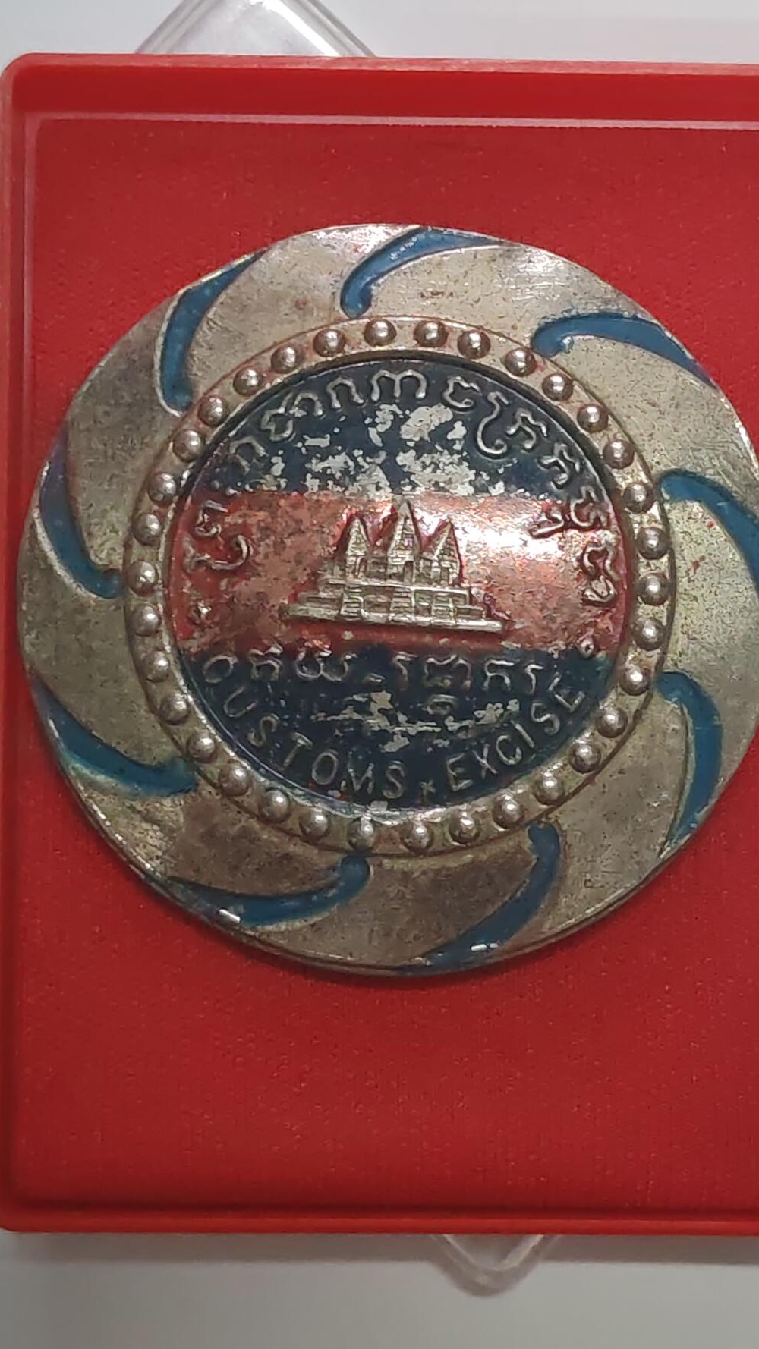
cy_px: 679
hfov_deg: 16.1
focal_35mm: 75
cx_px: 393
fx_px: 2684
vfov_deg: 28.2
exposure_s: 1/50
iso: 1000
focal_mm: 5.52
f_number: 1.95
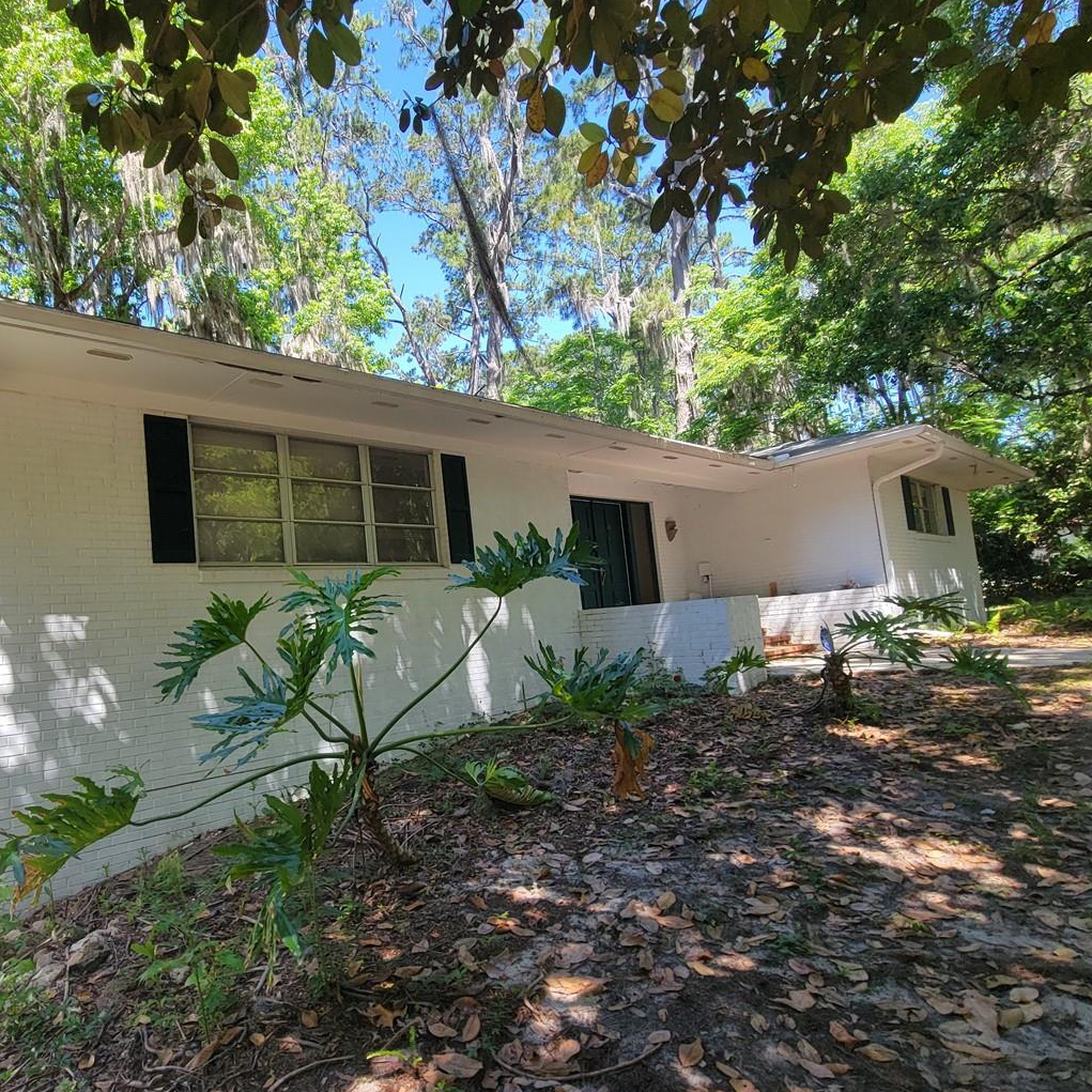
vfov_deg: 80.5
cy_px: 596
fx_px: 642
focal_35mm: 18
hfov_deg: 77.9
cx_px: 358
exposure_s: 1/310
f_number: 2.2
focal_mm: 2.2
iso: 50
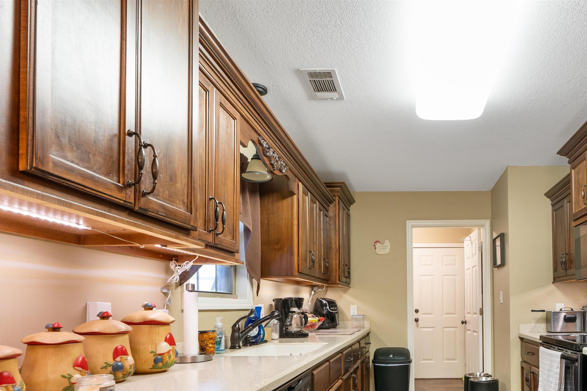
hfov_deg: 66.9
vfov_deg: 47.5
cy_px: 299
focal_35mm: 26
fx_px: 424
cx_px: 405
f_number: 9
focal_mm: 17
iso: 320
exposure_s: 1.3
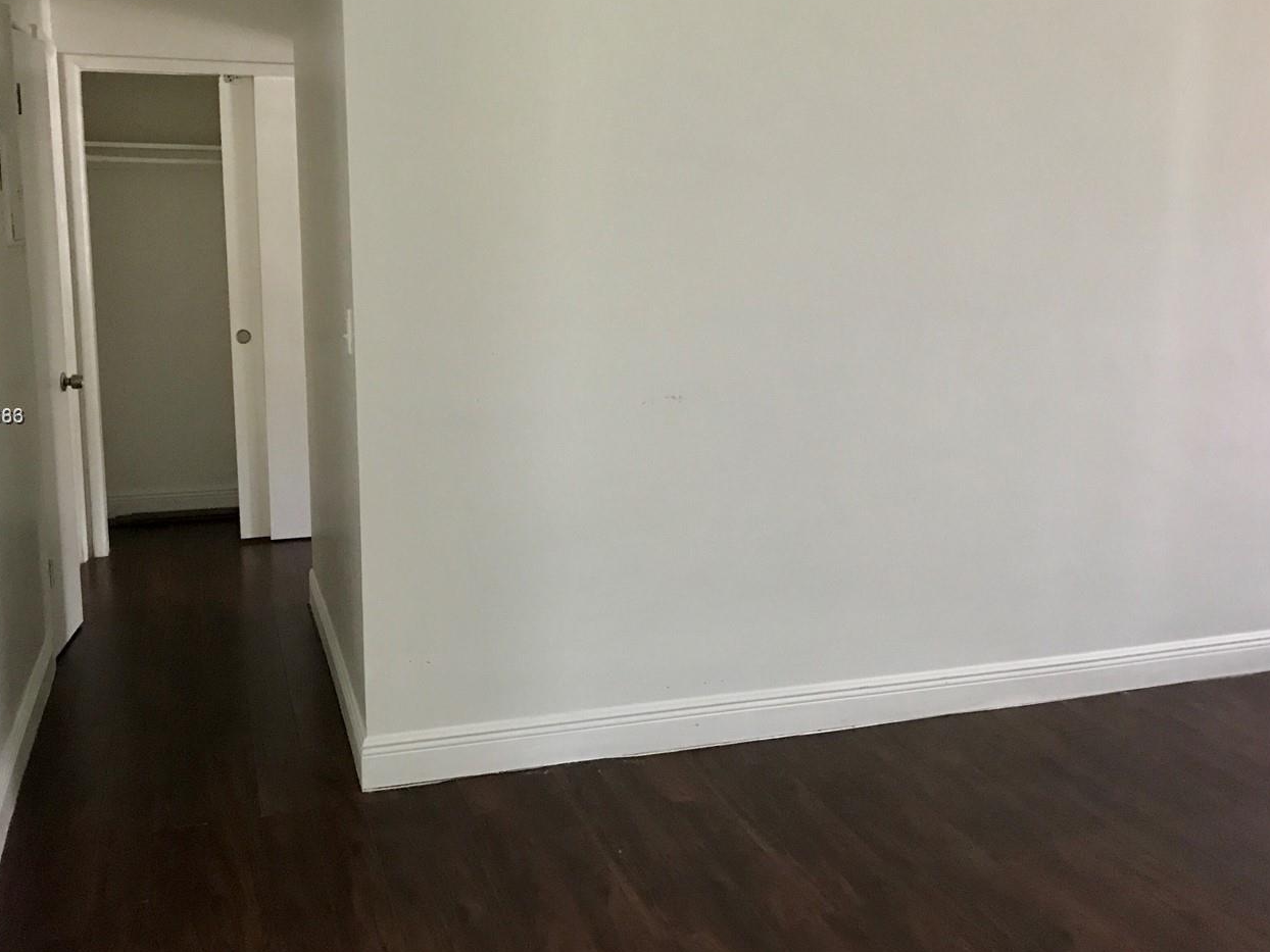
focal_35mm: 36
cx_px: 679
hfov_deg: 51.3
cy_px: 417
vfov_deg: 39.6
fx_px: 1321
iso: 100
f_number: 1.8
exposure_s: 1/13
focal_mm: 3.99
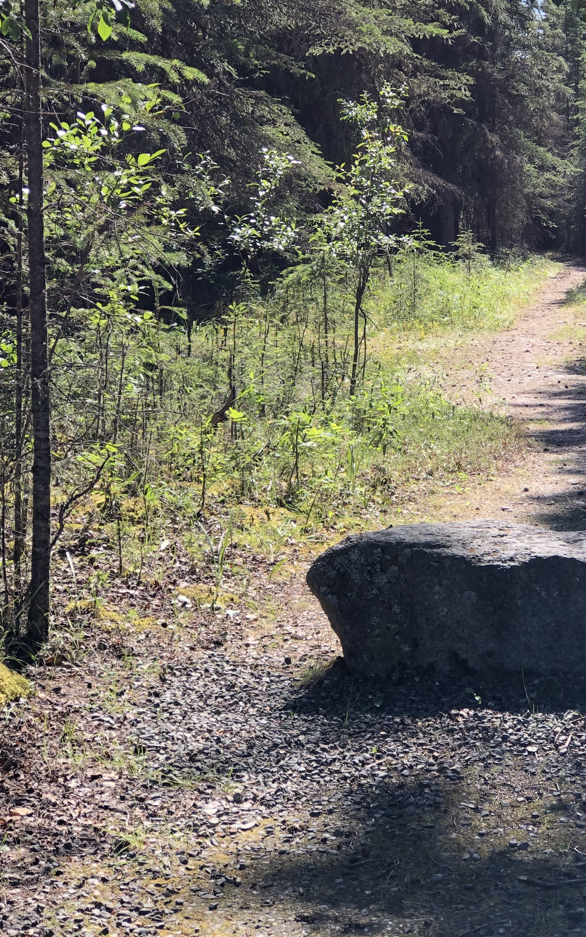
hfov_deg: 14.8
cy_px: 336
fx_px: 2249
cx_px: 451
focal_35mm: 88
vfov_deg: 23.5
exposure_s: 1/165
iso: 20
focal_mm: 6.6
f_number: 2.8
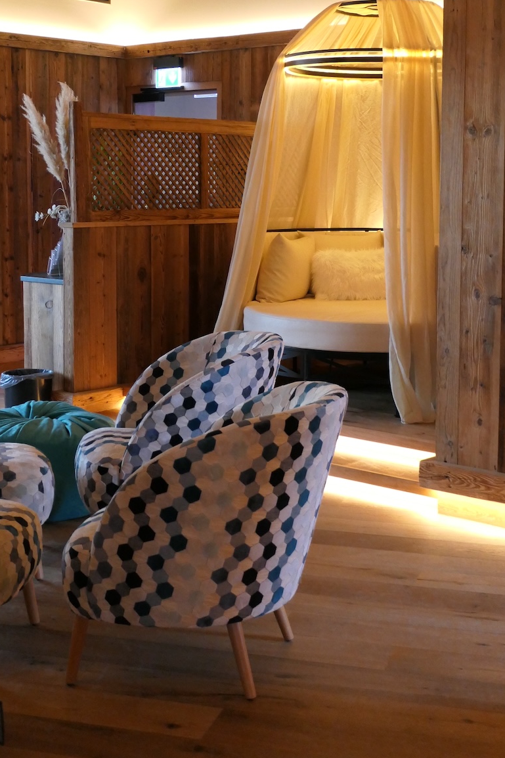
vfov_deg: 36.6
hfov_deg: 25.0
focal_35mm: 54
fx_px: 1137
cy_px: 274
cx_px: 273
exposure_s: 1/80
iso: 1600
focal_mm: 15.2
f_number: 3.4
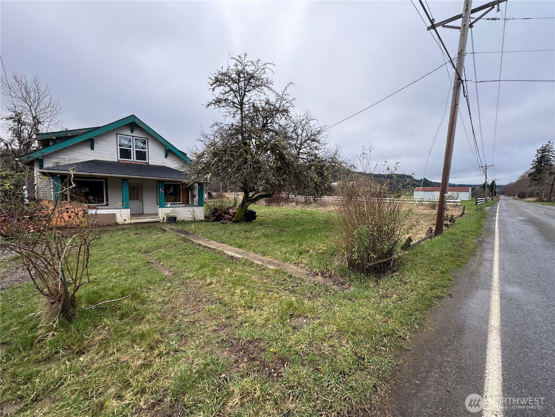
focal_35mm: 14
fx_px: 224
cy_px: 208
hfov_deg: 102.1
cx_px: 278
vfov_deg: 85.7
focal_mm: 2.22
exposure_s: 1/297
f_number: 2.2
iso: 40
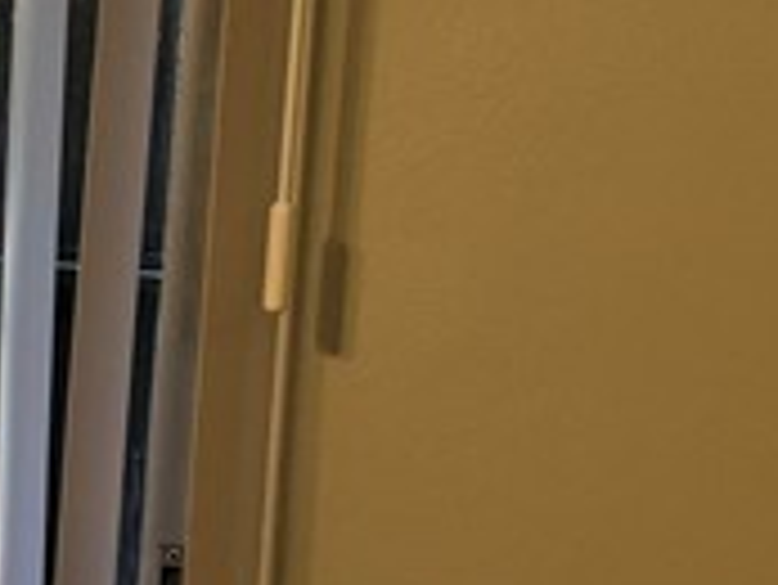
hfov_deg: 11.1
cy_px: 207
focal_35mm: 142
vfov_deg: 10.5
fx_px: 3194
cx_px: -1214
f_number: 1.78
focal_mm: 6.76
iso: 200
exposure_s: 1/120
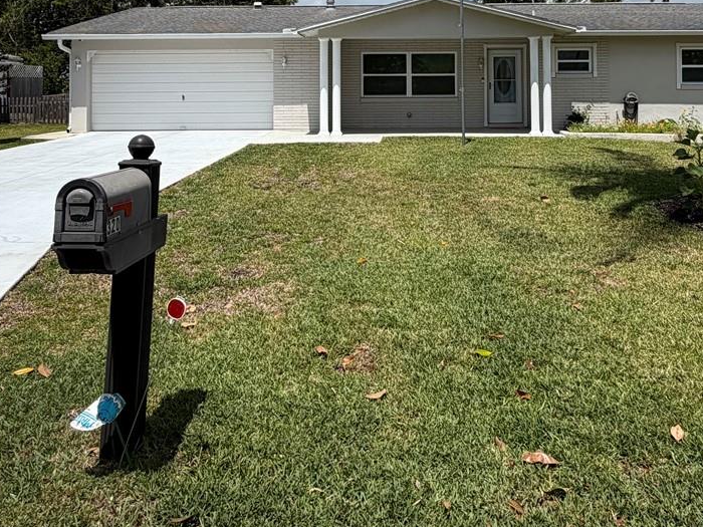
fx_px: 650
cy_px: 73
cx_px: 403
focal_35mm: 32
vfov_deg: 41.4
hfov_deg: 56.6
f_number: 2.2
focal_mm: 2.22
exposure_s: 1/1339
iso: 20
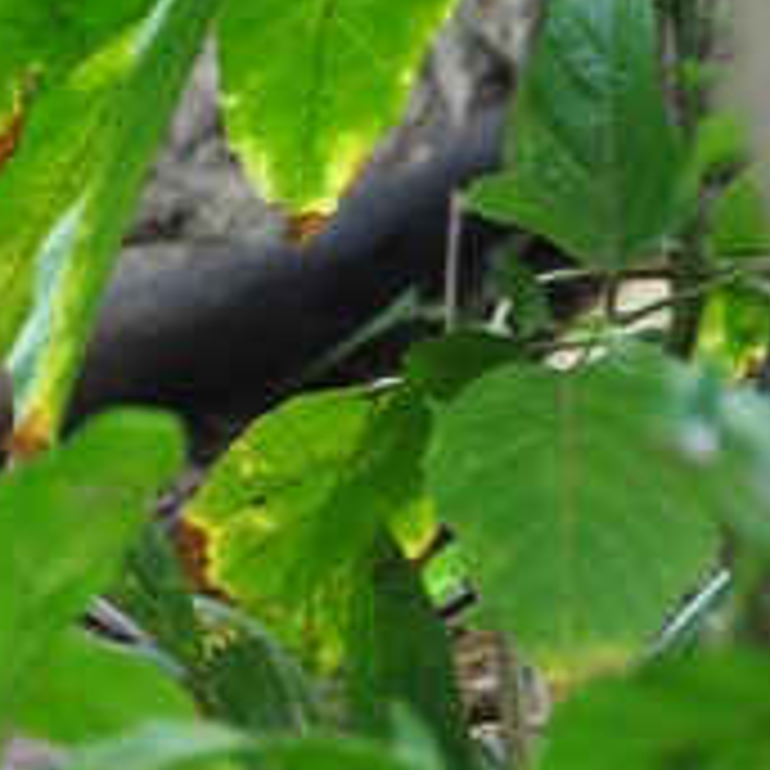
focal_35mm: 894
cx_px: -473
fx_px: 22499
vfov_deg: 2.0
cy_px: 160
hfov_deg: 2.0
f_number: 8
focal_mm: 200
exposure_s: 1/50
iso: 400
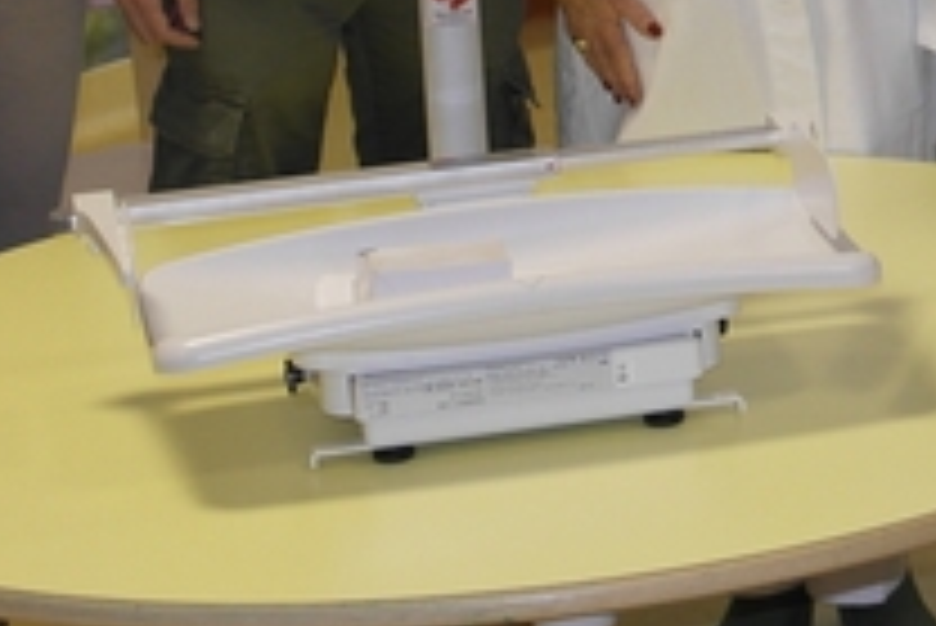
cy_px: -286
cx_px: 1323
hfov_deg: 12.0
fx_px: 4293
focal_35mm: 165
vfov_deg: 8.2
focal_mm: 28
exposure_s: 1/50
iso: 400
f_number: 4
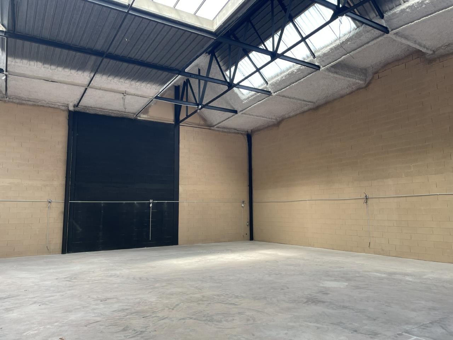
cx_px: 226
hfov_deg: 67.3
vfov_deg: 53.1
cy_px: 170
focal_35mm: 26
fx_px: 340
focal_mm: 4.2
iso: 32
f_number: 1.6
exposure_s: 1/121
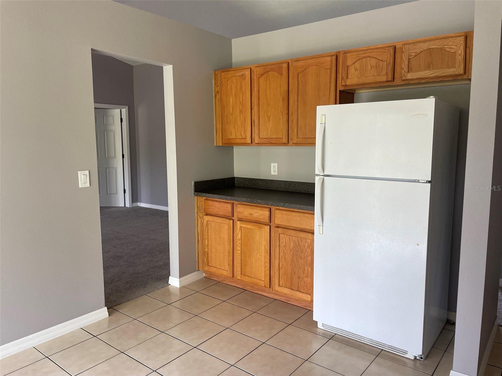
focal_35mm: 26
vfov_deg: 53.1
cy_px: 188
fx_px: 377
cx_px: 251
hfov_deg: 67.3
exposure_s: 1/121
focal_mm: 4.2
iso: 125
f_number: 1.6
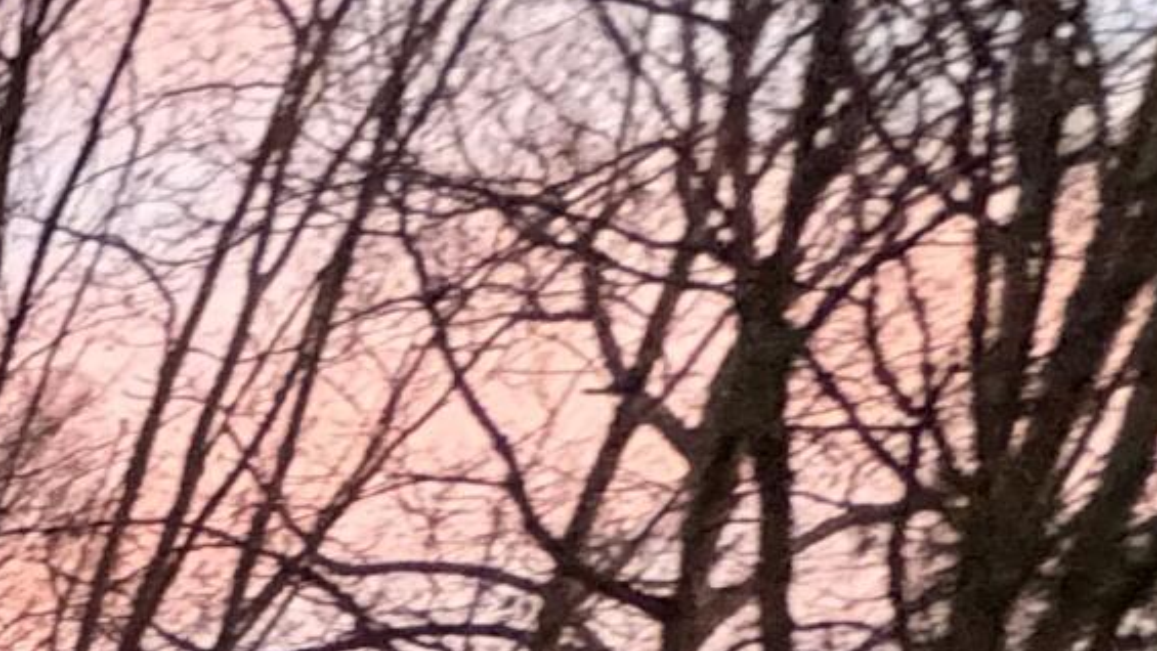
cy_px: 2248
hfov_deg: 13.8
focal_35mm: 81
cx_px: -1837
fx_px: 2485
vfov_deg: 9.4
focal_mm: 2.22
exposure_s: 1/40
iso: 1000
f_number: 2.2
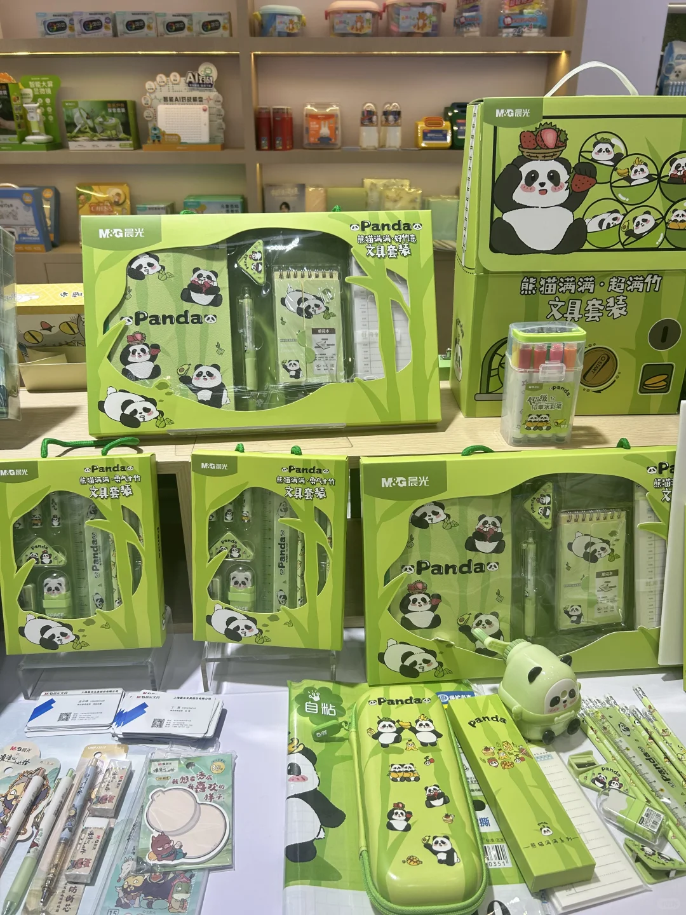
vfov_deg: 67.3
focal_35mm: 26
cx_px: 343
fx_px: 687
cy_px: 458
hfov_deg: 53.1
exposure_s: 1/334
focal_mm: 5.7
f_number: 1.5
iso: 50
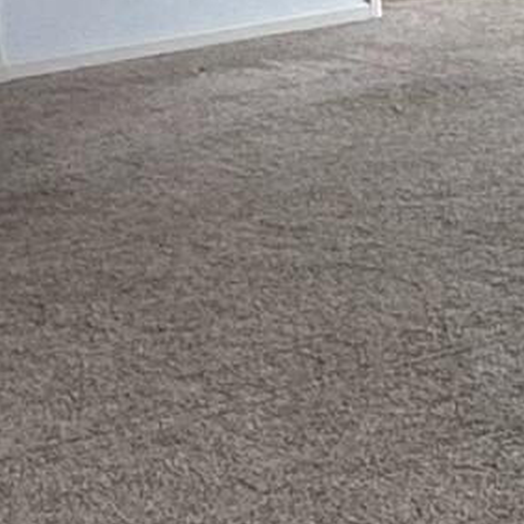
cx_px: 670
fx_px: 2244
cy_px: 409
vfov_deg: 13.3
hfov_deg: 12.9
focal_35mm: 131
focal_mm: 2.22
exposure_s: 1/99
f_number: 2.2
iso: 100
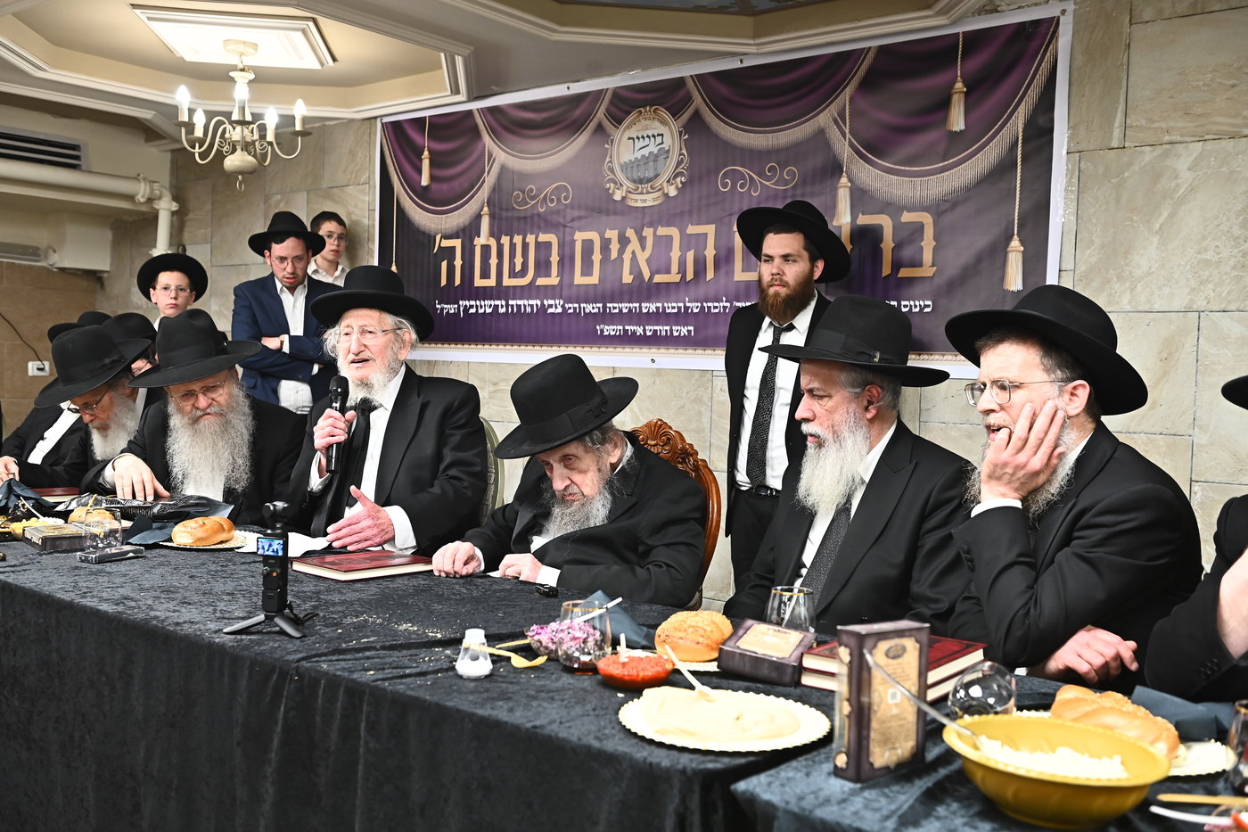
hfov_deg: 54.4
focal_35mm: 35
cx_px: 624
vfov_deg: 37.8
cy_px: 416
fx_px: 1213
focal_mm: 35
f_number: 4.5
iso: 1000
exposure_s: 1/160
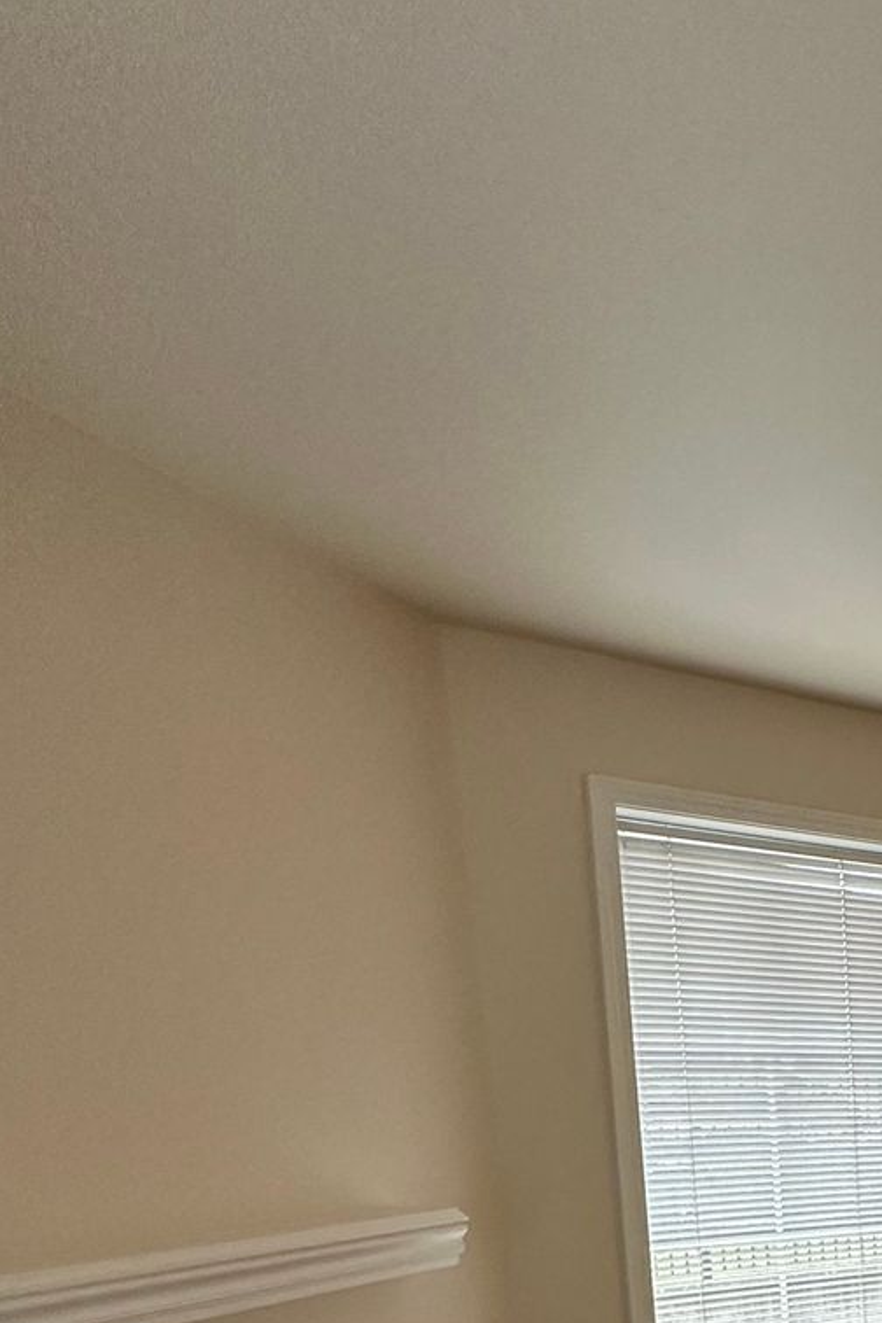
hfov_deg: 28.0
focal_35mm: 37
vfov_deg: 43.8
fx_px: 1360
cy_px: 1342
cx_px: 1218
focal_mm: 2.22
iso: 200
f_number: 2.2
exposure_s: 1/60
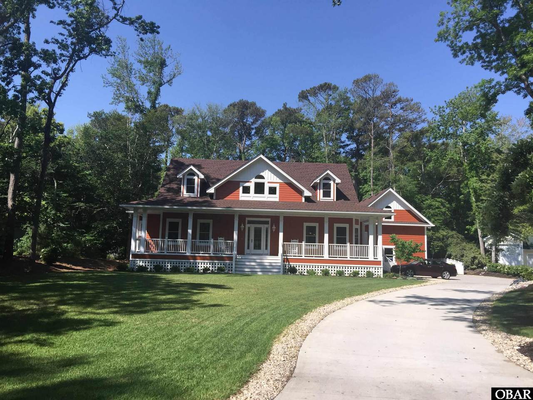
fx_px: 447
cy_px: 200
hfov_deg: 61.7
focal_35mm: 29
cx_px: 266
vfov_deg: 48.2
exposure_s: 1/1647
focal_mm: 4.15
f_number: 2.2
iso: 32
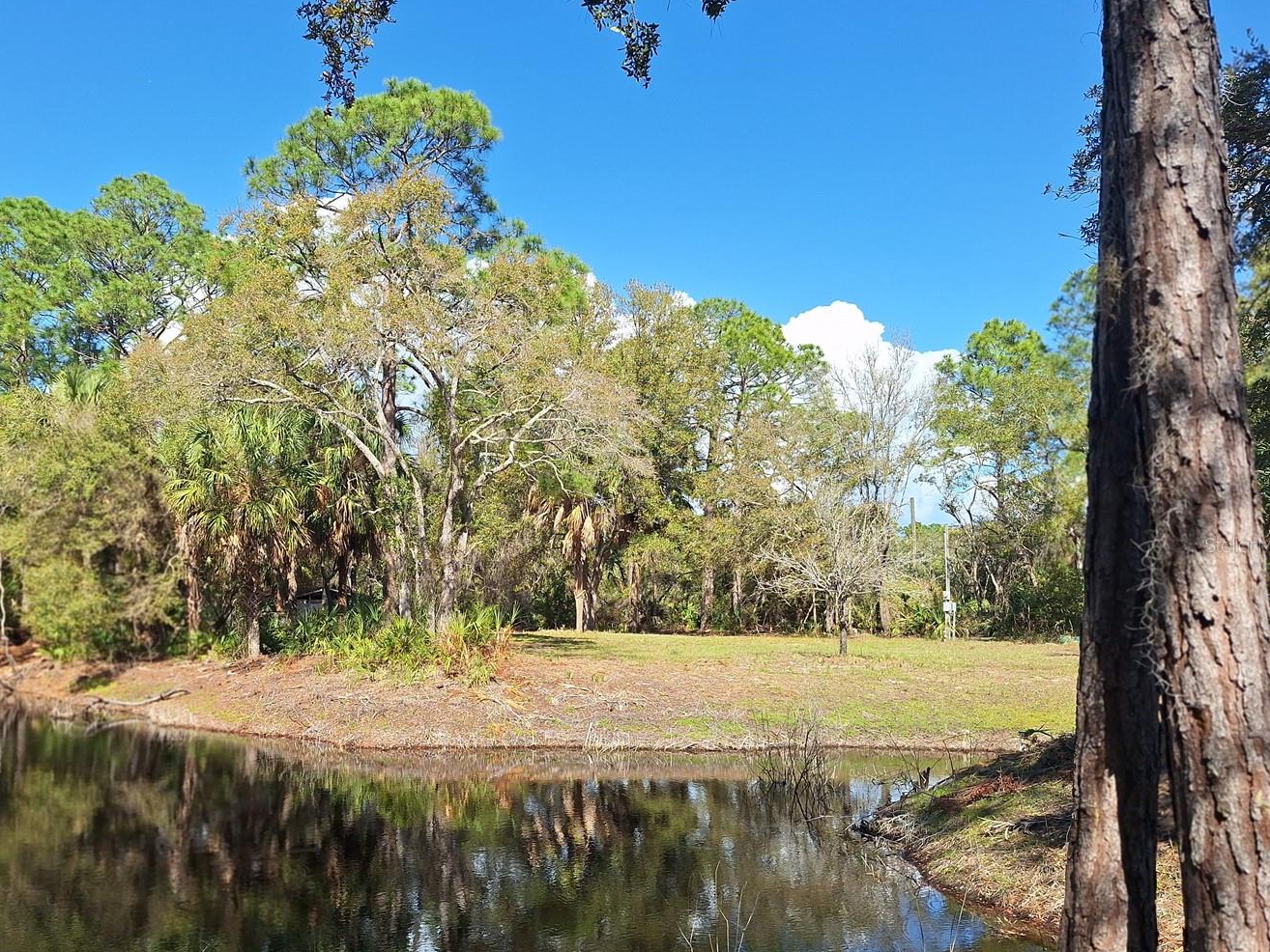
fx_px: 1027
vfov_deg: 49.6
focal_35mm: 28
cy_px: 545
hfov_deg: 63.0
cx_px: 523
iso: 40
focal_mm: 5.54
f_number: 1.8
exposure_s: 1/2088
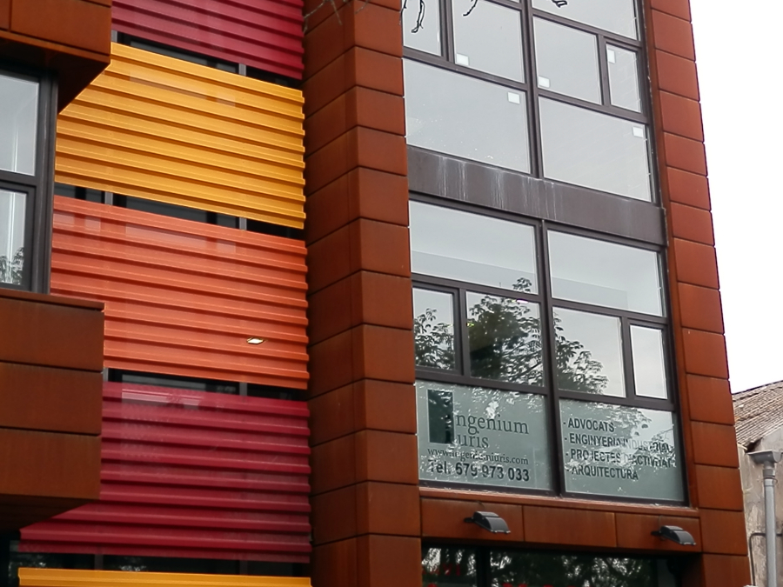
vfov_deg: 24.4
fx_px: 1357
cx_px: 392
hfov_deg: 32.2
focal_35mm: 60
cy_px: 294
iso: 160
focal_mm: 10.8
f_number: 4.2
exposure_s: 1/125
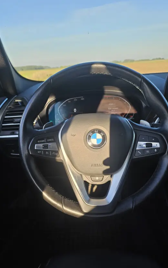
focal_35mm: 25
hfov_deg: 49.3
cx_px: 85
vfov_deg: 72.5
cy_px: 135
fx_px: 183
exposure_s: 1/180
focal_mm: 6.3
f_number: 1.7
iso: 12
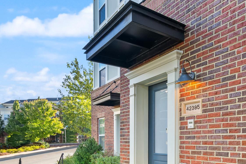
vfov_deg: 40.4
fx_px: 212
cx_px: 158
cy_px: 135
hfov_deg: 59.3
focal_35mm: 31
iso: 800
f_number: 8
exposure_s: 1/40
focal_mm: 17
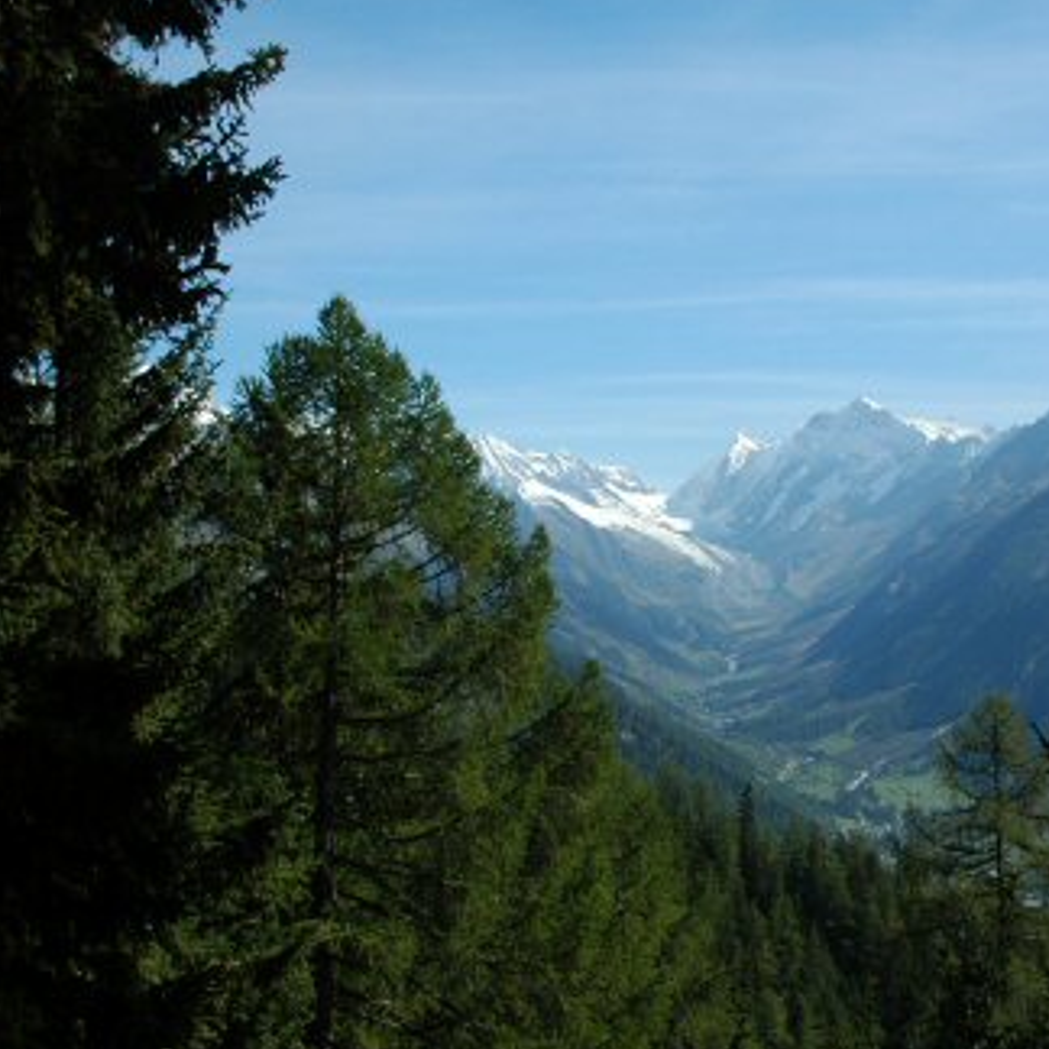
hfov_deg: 30.6
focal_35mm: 55
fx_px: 1886
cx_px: 784
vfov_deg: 31.1
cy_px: 524
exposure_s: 1/160
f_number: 13
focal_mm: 28
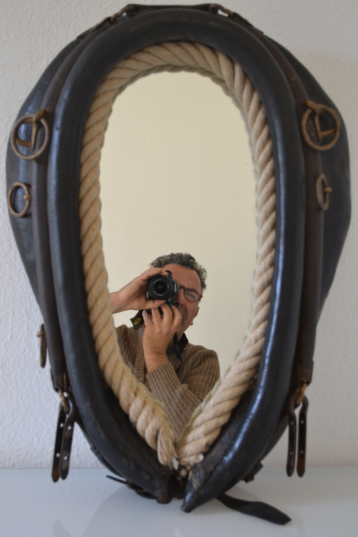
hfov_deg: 25.1
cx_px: 179
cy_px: 268
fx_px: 805
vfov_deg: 36.9
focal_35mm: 54
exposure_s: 1/20
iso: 400
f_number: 5
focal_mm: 36
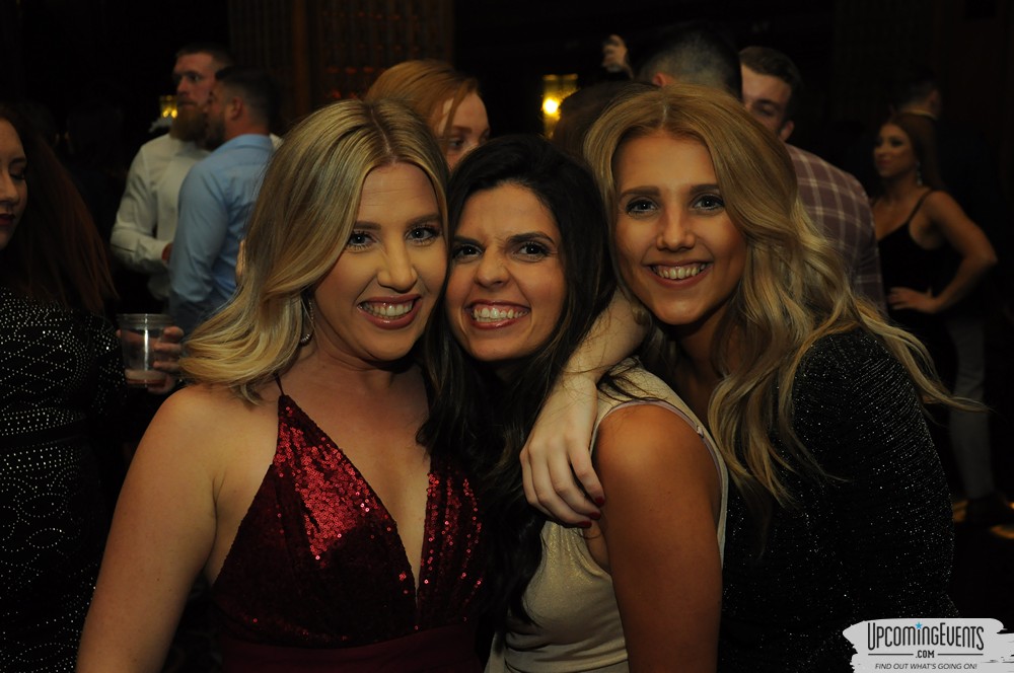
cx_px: 507
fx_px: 1435
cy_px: 336
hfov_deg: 38.9
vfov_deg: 26.4
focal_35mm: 51
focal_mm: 34
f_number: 5.6
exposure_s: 1/60
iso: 800
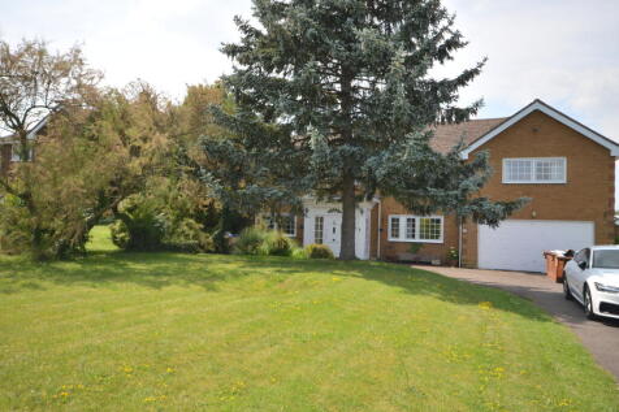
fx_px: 464
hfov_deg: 67.4
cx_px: 310
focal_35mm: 27
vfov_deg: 47.9
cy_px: 206
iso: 125
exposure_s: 1/250
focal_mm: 18
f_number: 8
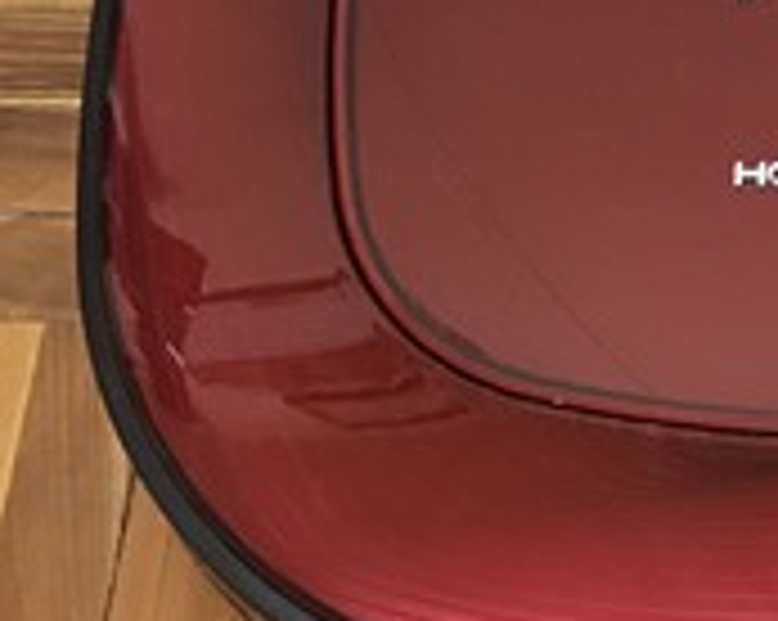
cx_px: 756
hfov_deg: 16.6
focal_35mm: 114
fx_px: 2622
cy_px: -238
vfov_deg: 12.9
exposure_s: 1/13
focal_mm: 3.99
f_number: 1.8
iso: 100
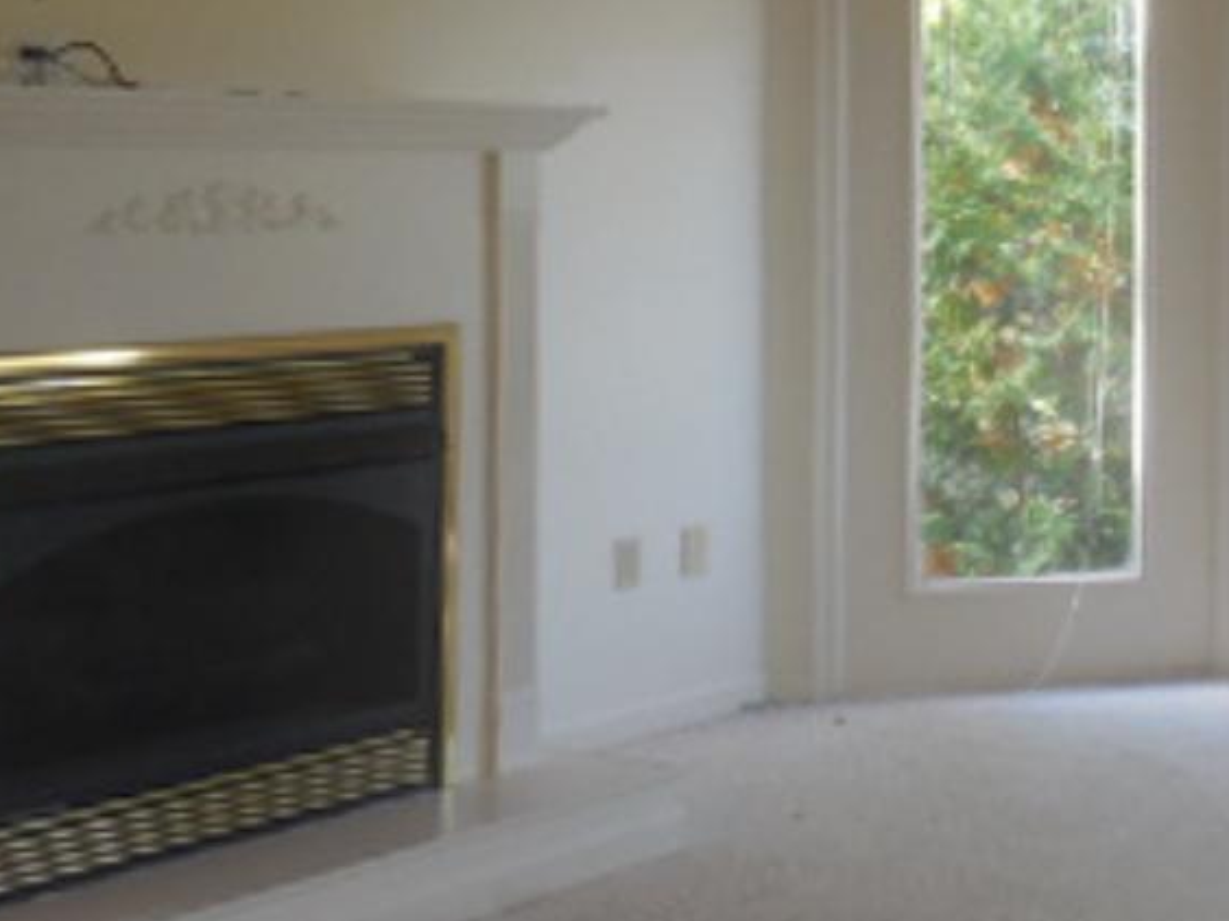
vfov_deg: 22.6
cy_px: 194
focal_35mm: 64
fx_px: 2272
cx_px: 1515
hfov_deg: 26.5
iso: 200
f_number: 3.7
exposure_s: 1/30
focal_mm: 4.5
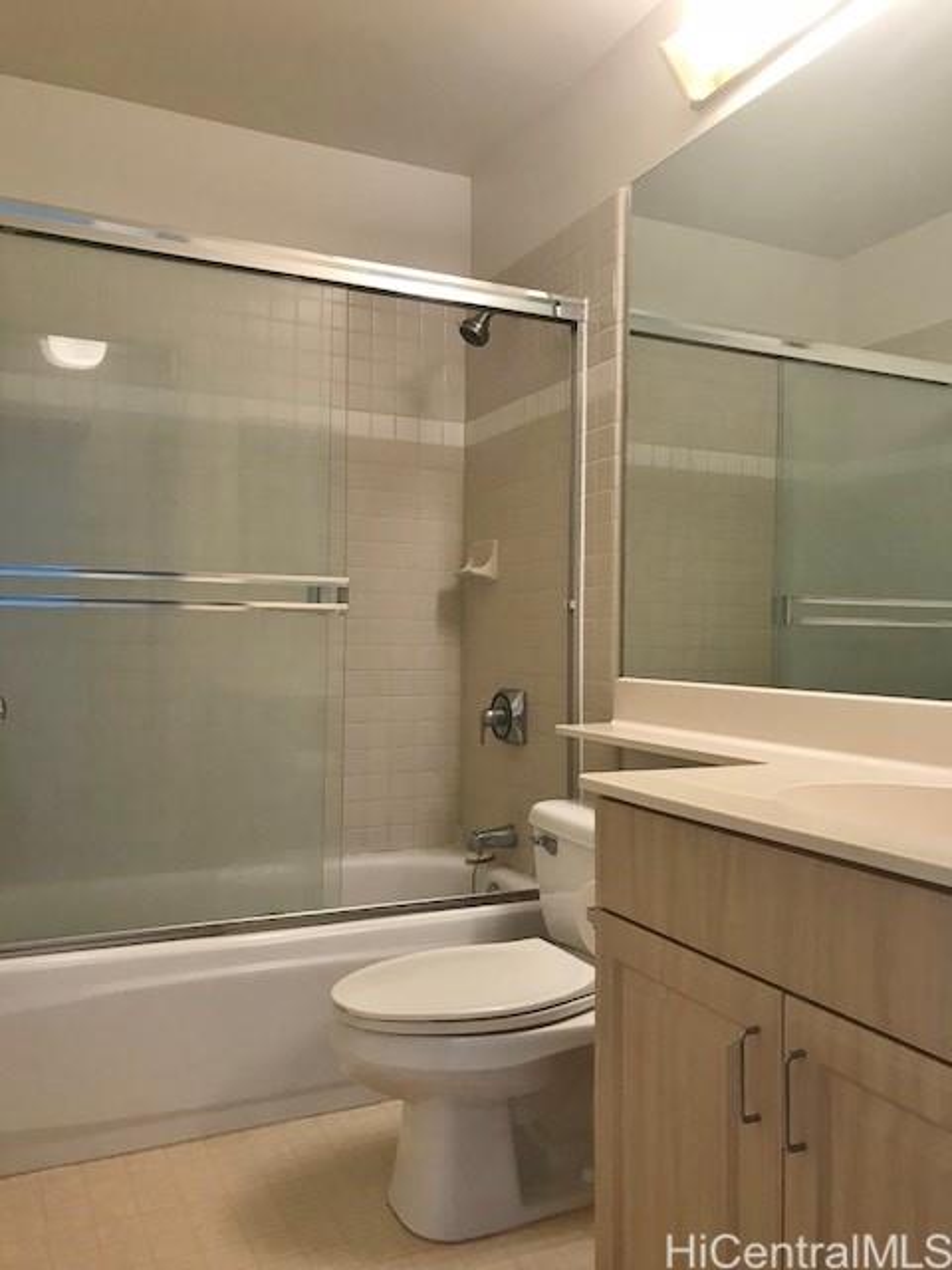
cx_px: 476
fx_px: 1027
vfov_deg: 63.4
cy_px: 635
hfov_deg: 49.7
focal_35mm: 28
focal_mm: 3.99
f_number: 1.8
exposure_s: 1/40
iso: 32
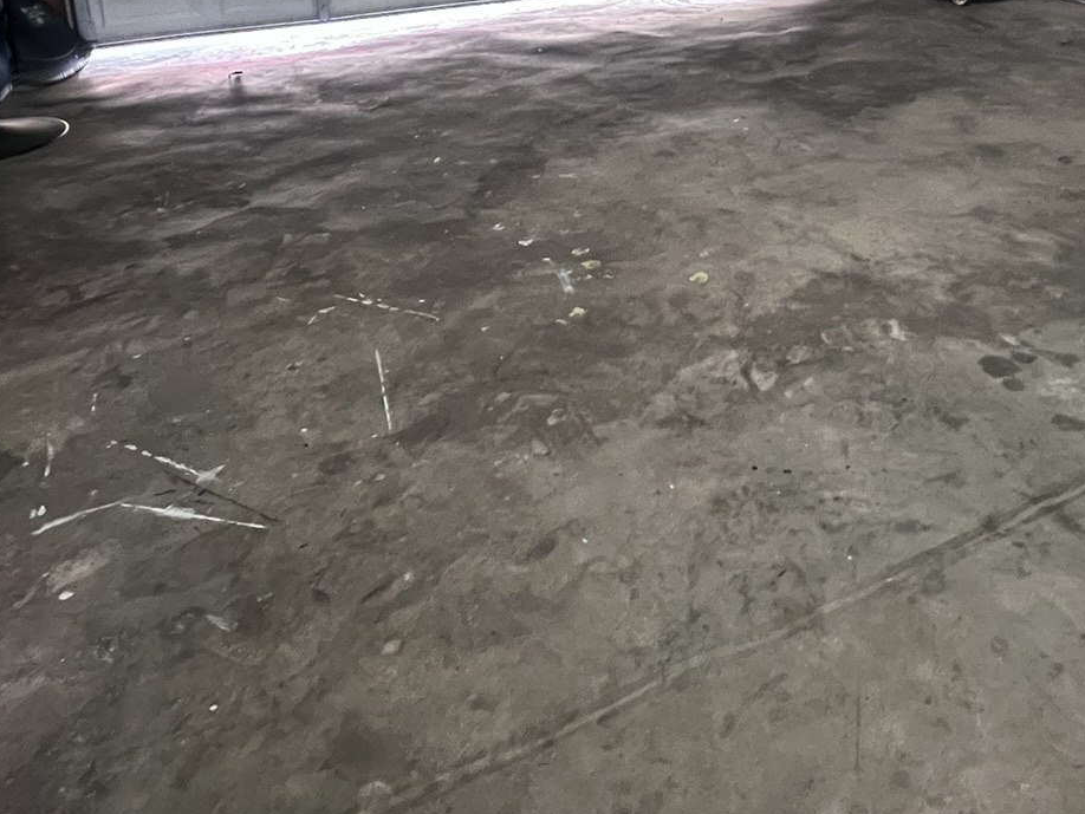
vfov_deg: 42.2
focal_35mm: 29
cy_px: 14
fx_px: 909
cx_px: 748
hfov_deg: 59.8
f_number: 1.8
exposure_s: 1/40
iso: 800
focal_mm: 1.57
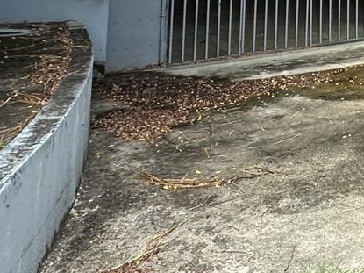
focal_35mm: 54
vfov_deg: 22.7
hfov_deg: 28.9
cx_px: 474
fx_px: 568
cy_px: -122
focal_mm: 2.22
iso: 40
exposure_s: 1/1006
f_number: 2.2
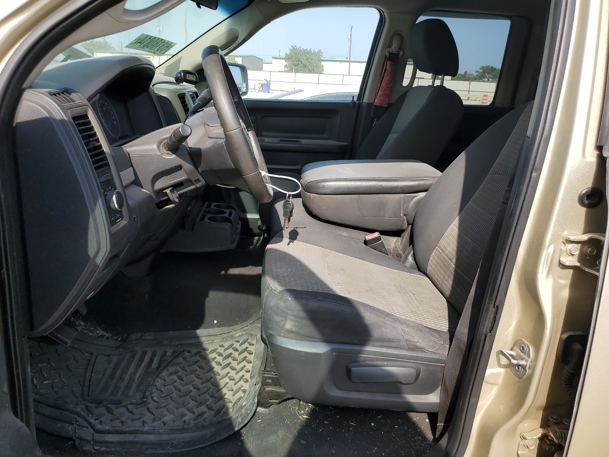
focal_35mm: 26
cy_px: 228
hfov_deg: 67.3
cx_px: 304
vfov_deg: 53.1
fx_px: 457
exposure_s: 1/1429
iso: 50
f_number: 1.5
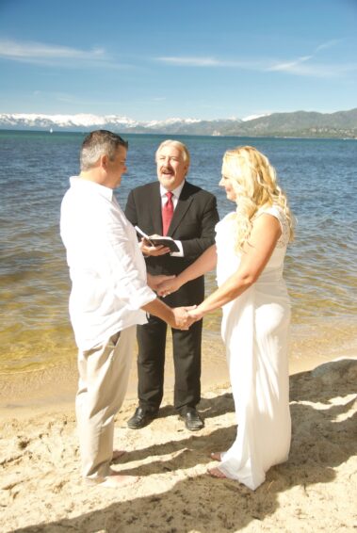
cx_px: 178
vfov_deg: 46.3
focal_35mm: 42
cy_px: 266
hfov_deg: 32.0
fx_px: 623
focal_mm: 28
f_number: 4
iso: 200
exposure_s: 1/250
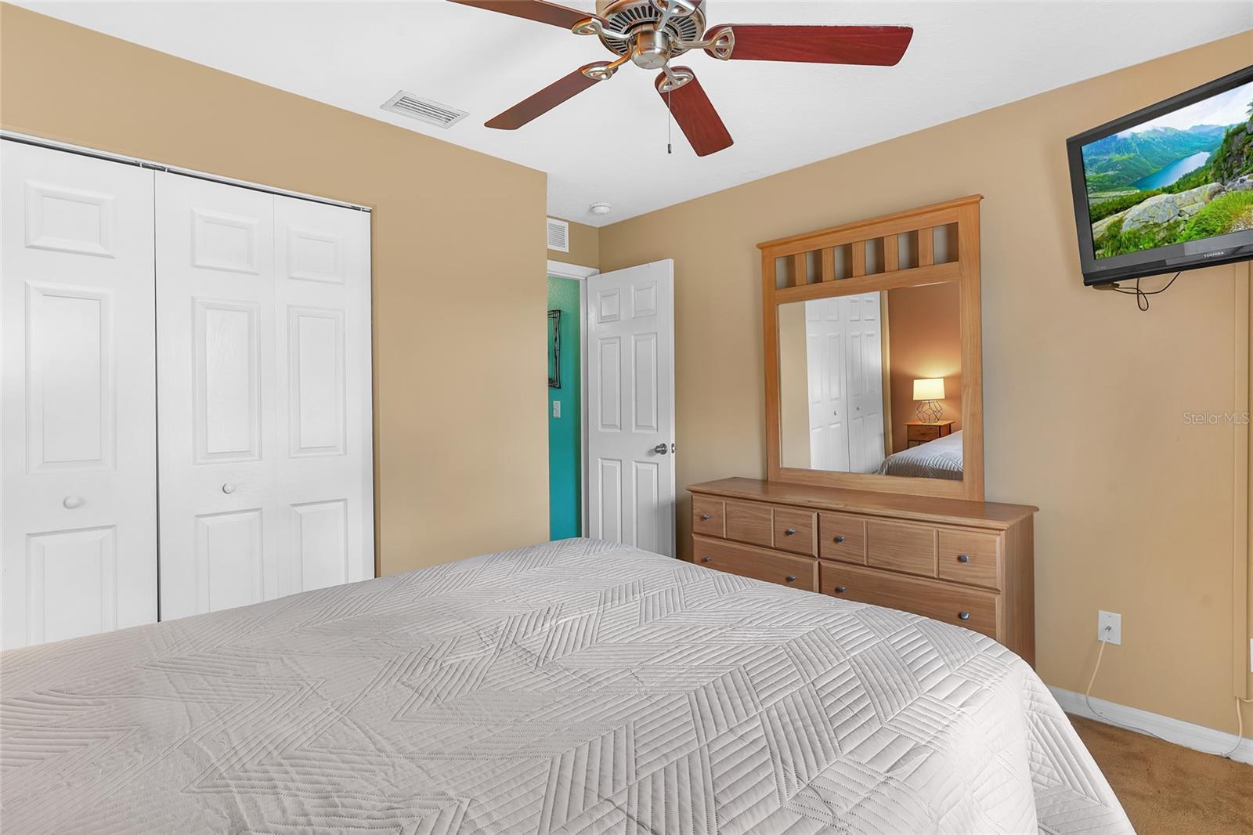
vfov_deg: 70.4
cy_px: 418
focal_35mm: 17
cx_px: 626
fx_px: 592
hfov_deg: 93.3
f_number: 8
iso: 100
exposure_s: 1/2.5
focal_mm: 17
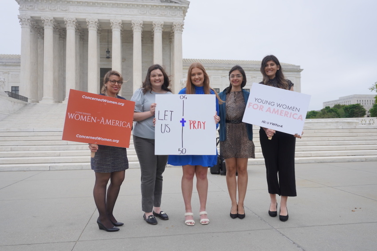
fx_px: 298
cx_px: 188
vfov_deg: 45.6
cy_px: 126
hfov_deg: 64.6
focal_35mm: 28
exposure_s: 1/500
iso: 100
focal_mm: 19
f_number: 4.5
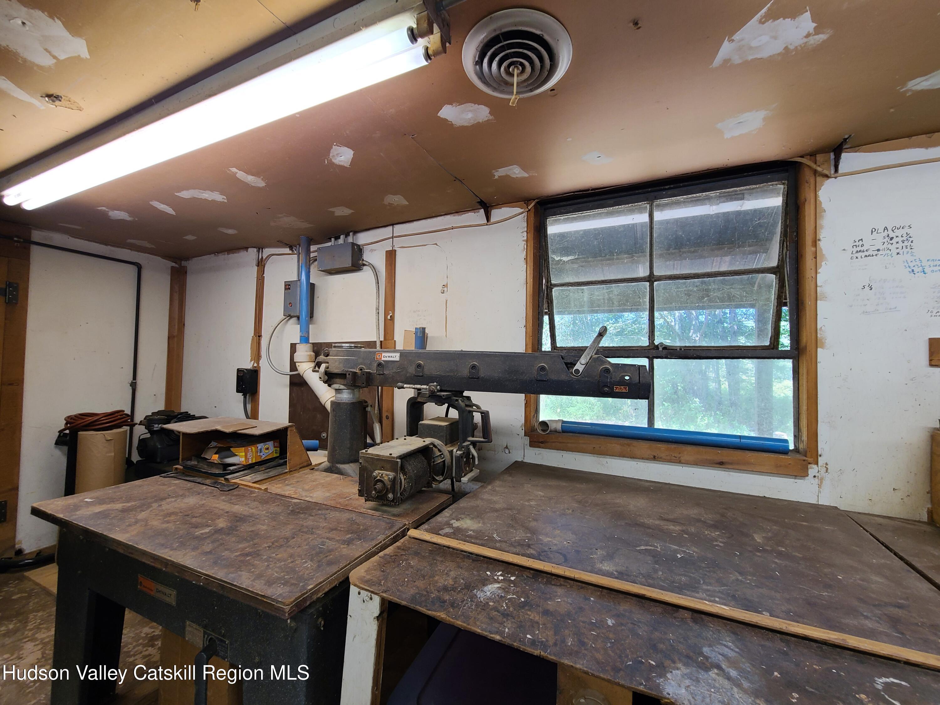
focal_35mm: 13
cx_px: 470
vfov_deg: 89.9
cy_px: 352
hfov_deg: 106.2
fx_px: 353
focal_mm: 2.2
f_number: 2.2
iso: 100
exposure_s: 1/60
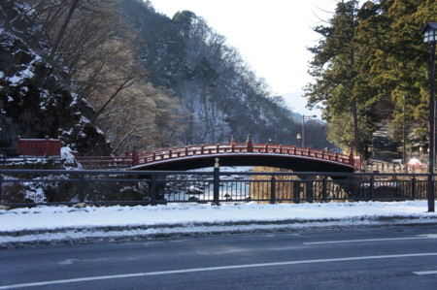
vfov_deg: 29.8
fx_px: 546
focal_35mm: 45
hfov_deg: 43.6
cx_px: 218
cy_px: 145
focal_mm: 30
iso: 200
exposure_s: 1/125
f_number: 6.3
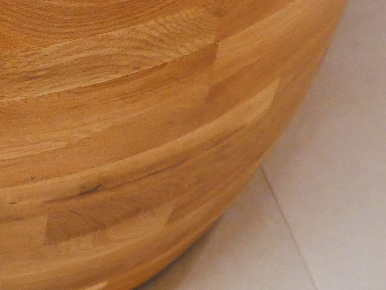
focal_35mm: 92
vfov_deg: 15.8
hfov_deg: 20.7
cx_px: 17
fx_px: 1026
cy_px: 6
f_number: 4
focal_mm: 17
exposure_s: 1/60
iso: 3200
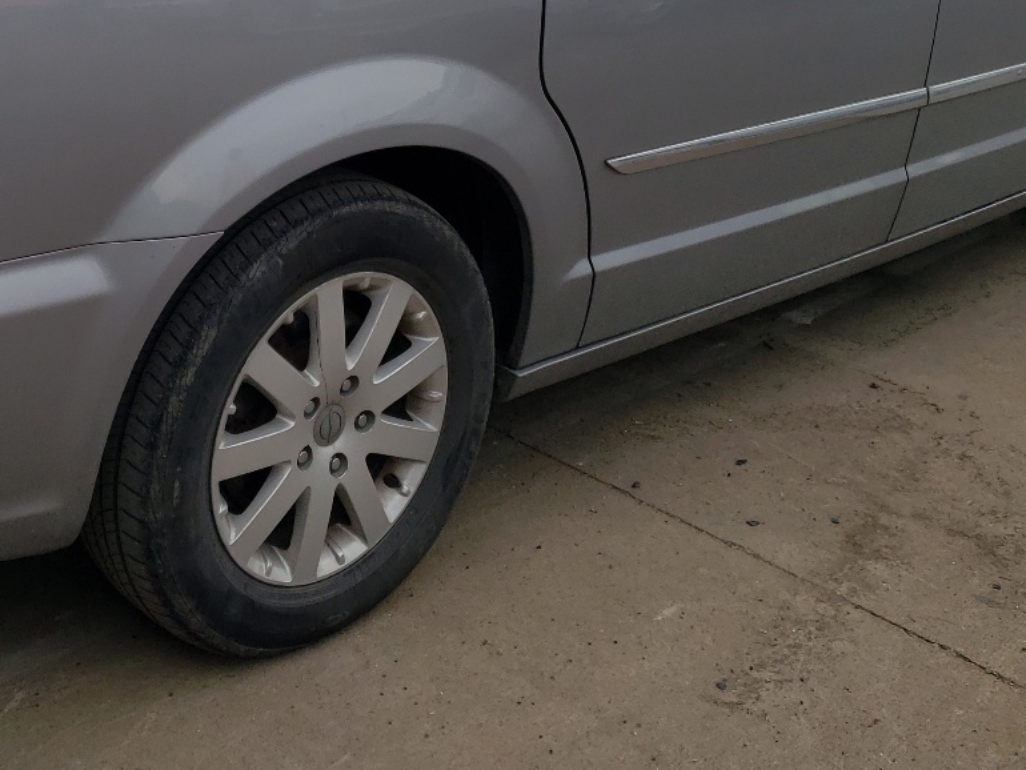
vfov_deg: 25.6
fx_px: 1601
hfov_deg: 34.9
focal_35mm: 54
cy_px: -9
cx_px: 276
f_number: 1.5
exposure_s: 1/1000
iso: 50
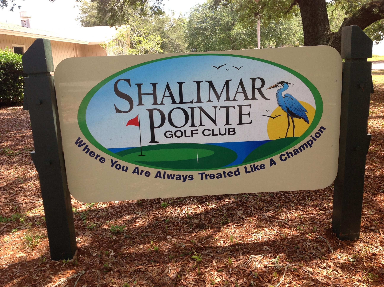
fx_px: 388
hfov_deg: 52.7
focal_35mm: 35
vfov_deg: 40.6
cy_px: 144
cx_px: 192
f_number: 2.4
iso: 50
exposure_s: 1/340
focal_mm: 4.28
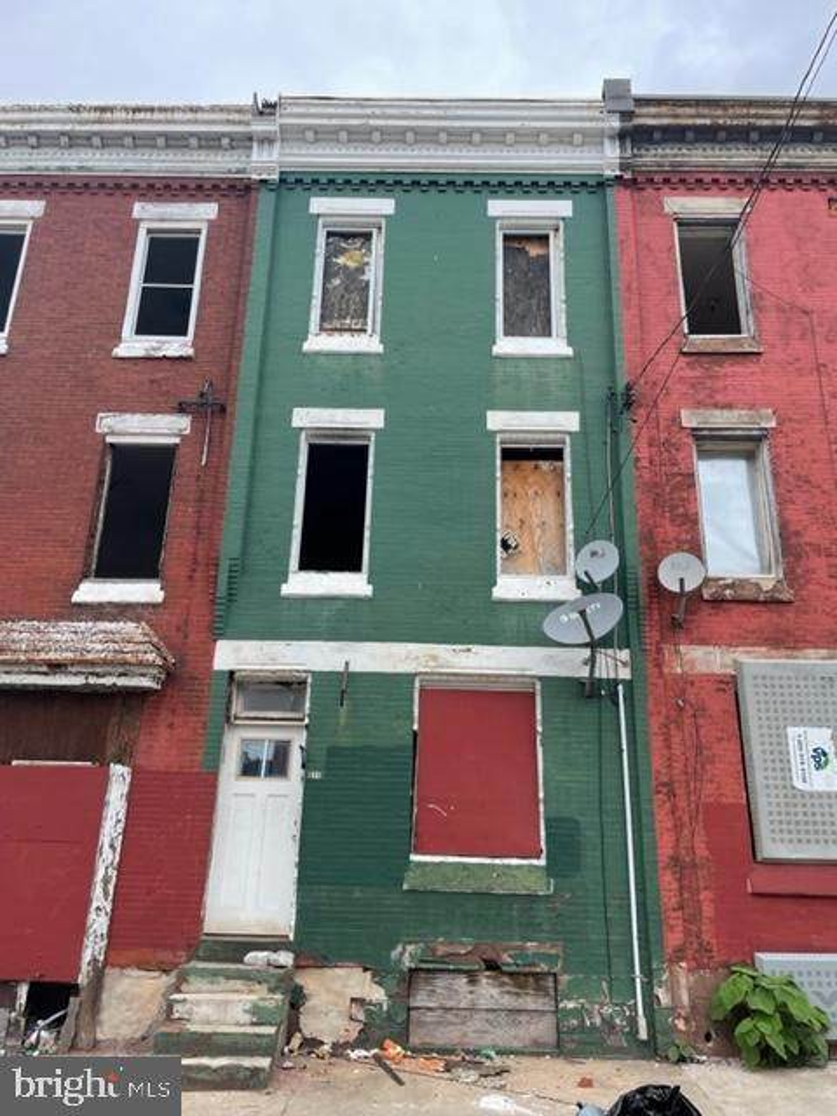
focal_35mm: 26
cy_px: 558
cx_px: 418
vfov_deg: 67.3
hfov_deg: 53.1
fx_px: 838
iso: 32
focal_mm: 4.2
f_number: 1.6
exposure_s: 1/836
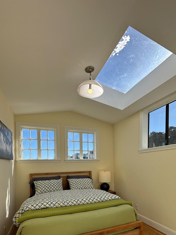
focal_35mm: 20
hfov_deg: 66.0
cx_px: 93
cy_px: 167
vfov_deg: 77.4
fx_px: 136
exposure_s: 1/1200
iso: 50
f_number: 2.2
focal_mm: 2.22
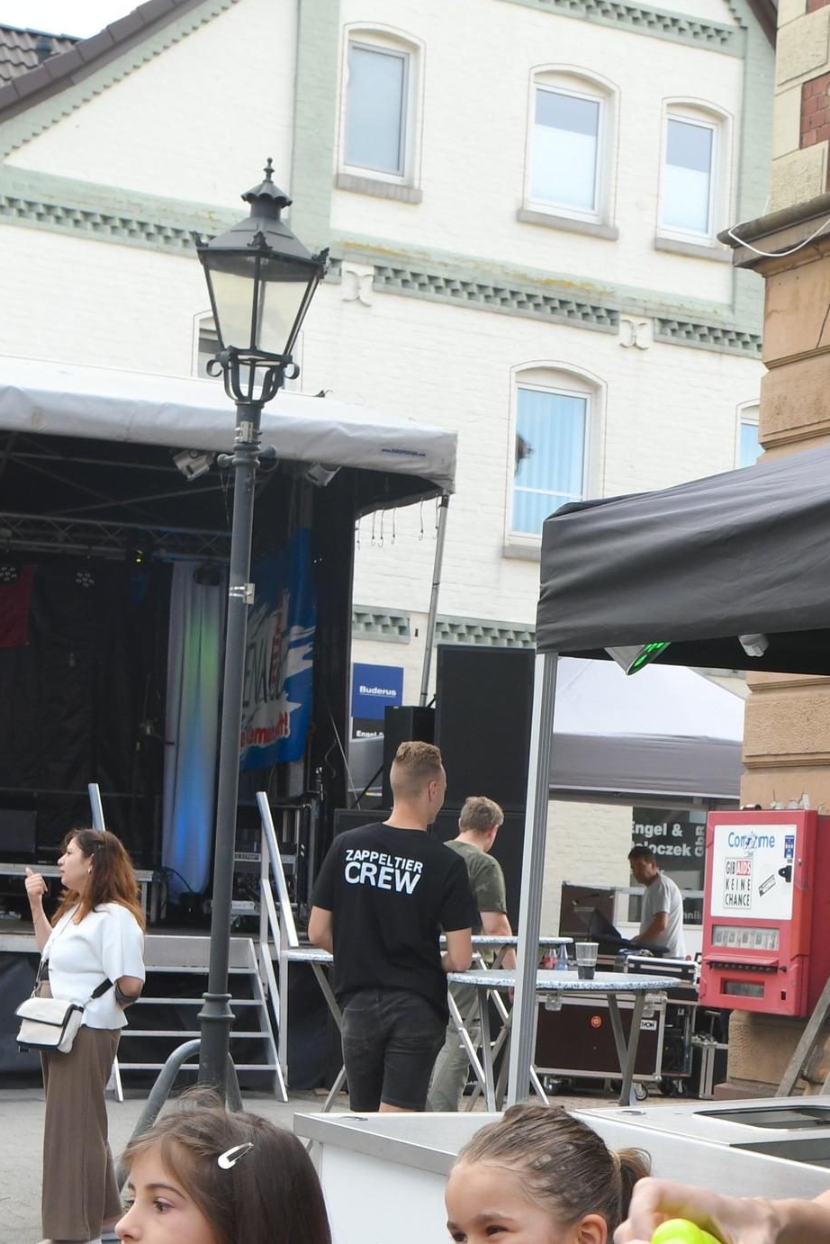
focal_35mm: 75
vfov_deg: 26.1
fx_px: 2592
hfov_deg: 17.9
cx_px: 744
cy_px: 1114
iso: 320
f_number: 7.1
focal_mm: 24
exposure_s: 1/200
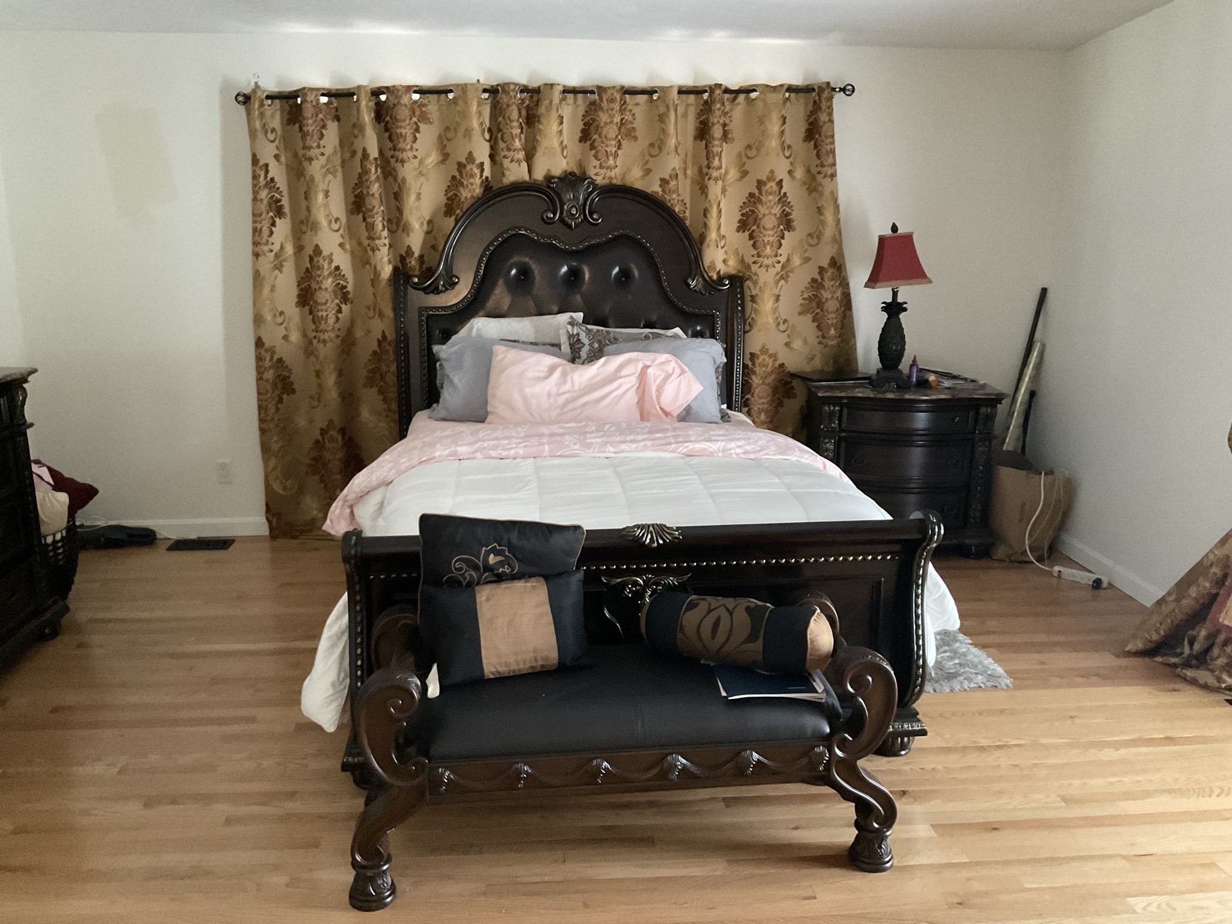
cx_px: 616
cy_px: 462
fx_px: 1032
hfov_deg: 61.7
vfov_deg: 48.2
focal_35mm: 29
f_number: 1.8
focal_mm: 3
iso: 500
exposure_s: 1/30
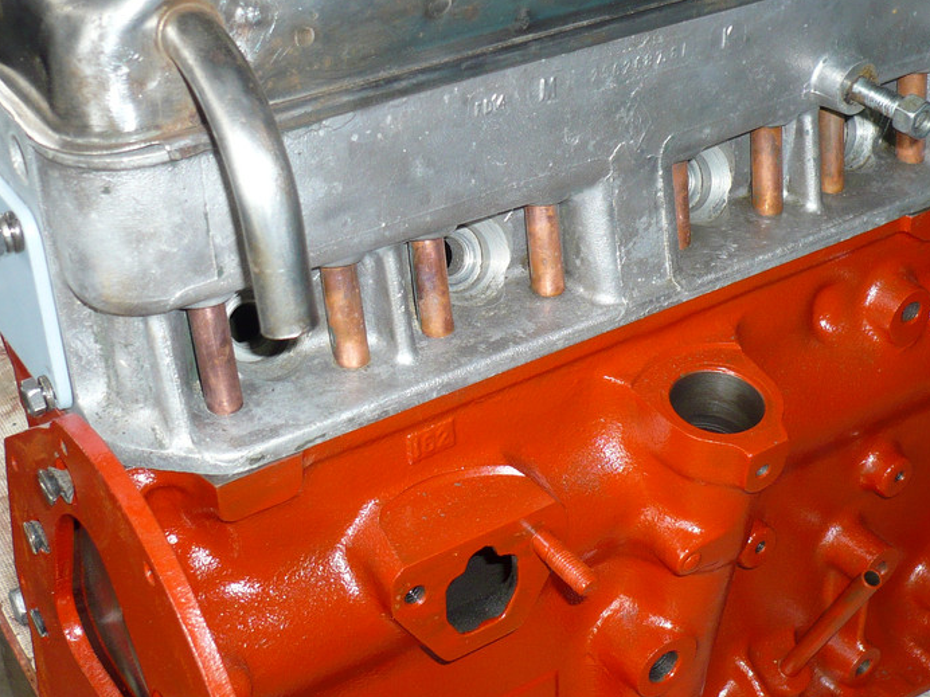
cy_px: 325
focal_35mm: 54
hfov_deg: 35.5
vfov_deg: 27.0
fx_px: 1451
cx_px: 483
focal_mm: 5.8
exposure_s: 1/30
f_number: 2.8
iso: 100
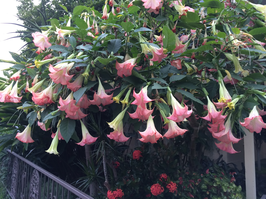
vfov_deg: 46.8
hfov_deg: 60.0
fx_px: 231
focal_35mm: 30
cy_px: 100
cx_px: 133
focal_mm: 4.12
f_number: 2.2
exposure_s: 1/40
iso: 40
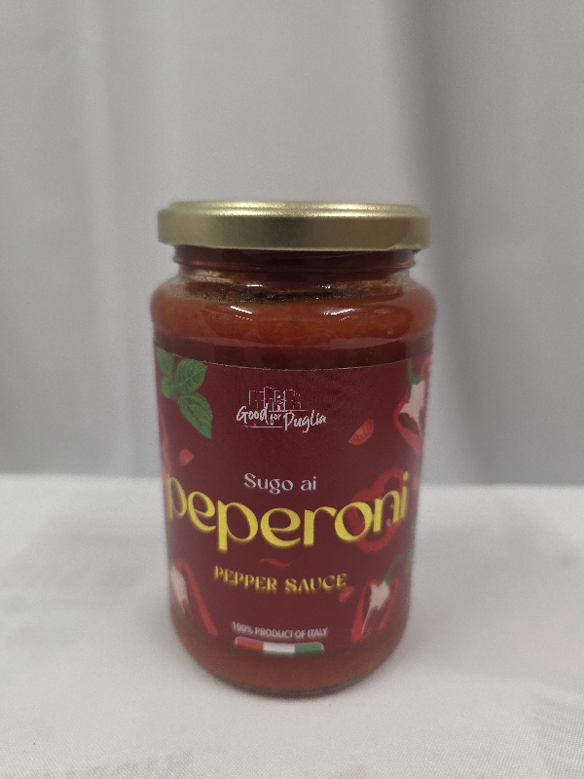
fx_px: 517
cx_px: 292
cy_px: 390
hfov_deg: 58.9
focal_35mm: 23
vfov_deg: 73.9
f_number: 1.7
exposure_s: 1/101
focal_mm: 6.3
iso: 400
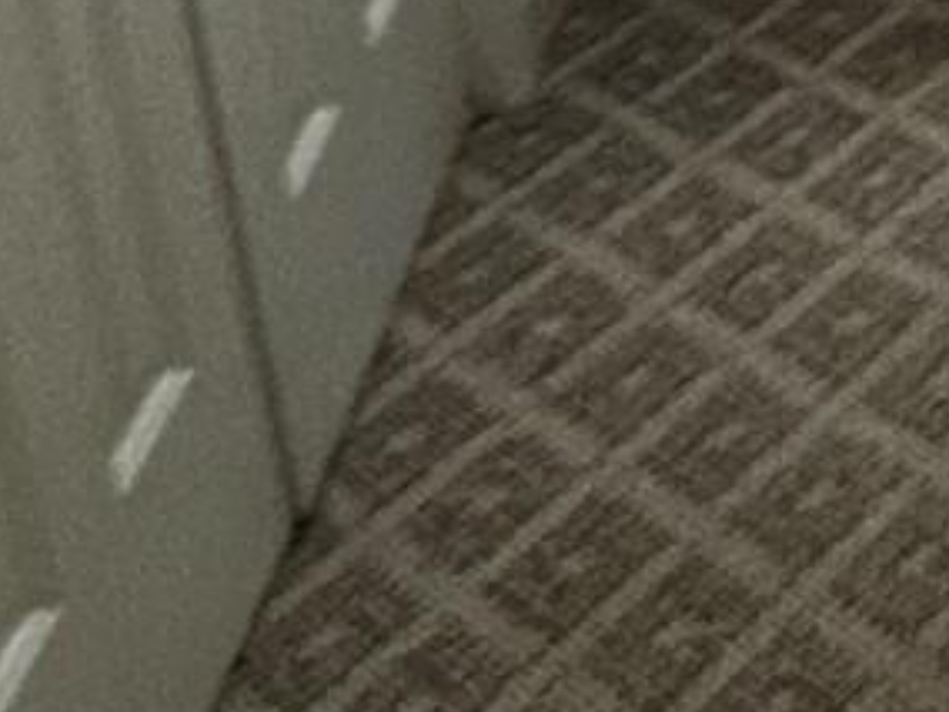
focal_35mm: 101
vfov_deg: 12.1
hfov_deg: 13.1
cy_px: -929
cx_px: 2439
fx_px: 2769
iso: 1250
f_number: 2.2
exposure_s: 1/60
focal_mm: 2.22
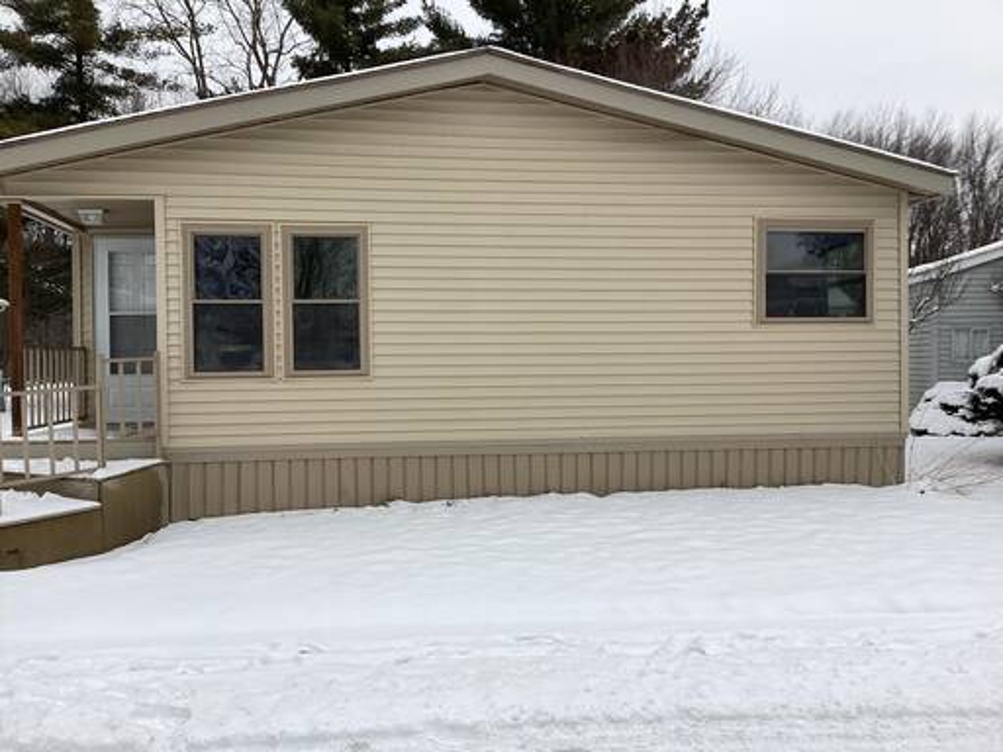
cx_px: 502
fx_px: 898
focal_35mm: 31
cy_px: 376
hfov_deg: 58.4
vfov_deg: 45.4
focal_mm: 3.3
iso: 25
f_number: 2.4
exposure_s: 1/138
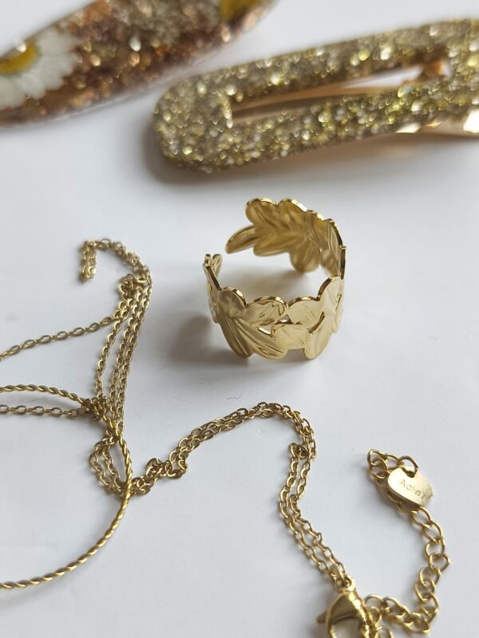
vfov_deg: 41.2
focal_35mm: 46
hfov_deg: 31.5
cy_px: 319
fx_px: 849
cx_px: 240
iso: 400
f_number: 1.65
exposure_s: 1/100
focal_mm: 6.18
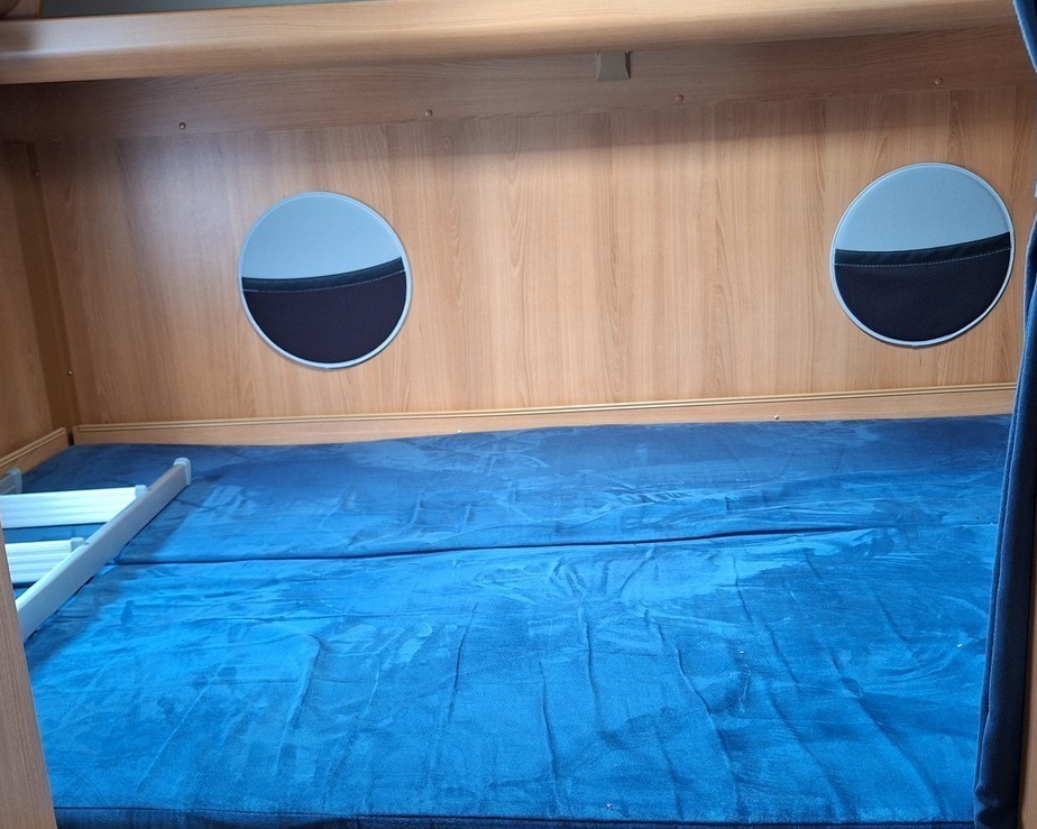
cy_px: 462
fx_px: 1074
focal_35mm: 35
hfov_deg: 51.5
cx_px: 524
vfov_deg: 42.2
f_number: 1.8
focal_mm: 5.54
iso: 320
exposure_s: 1/25
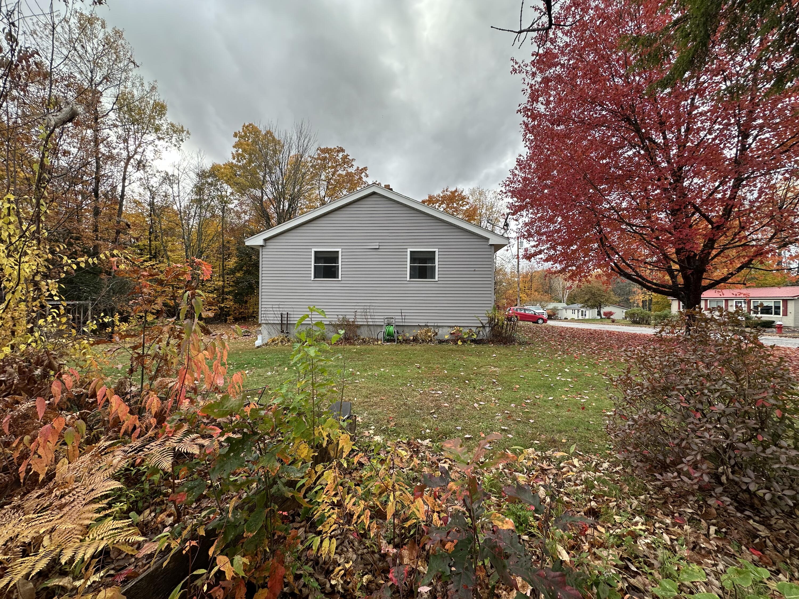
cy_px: 300
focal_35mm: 14
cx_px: 400
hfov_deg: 102.1
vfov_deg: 85.7
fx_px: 323
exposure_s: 1/251
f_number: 2.2
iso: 40
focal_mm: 2.22
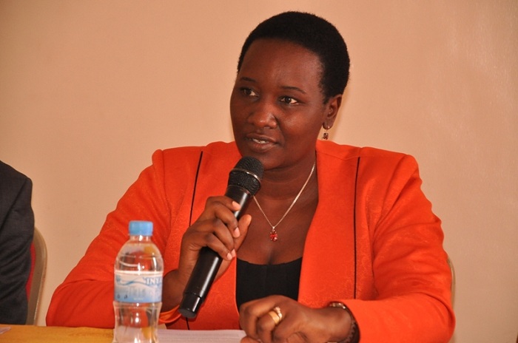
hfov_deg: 13.1
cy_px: 172
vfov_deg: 8.7
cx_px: 259
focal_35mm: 158
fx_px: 2262
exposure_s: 1/90
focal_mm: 105
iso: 1600
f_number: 6.7
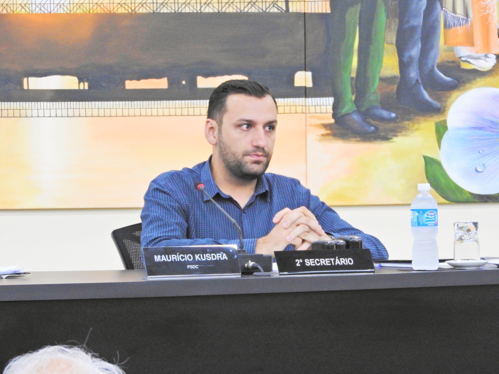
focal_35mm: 220
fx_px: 3172
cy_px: 187
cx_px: 250
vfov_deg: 6.8
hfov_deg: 9.0
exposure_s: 1/8
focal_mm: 39.4
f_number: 5.3
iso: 800
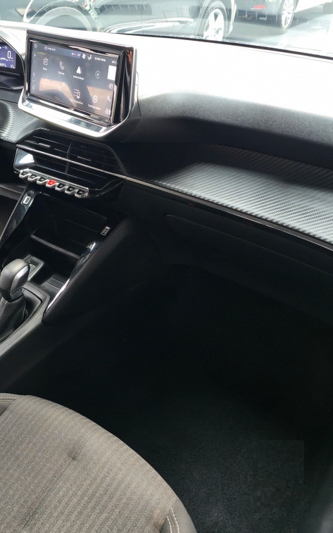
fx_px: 479
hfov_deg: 37.5
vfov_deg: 58.1
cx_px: 89
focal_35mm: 33
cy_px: 270
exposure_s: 1/60
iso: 200
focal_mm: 6.3
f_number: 1.7
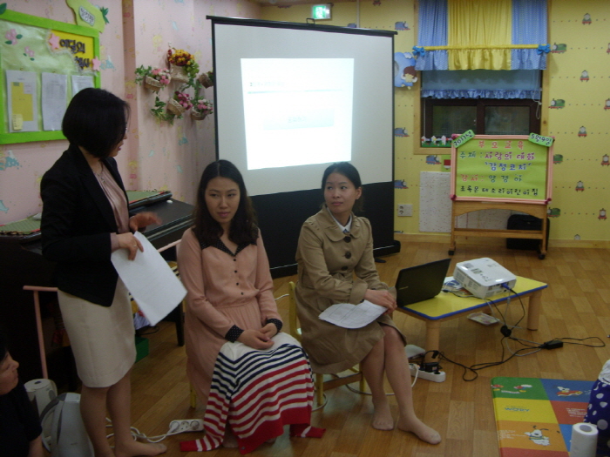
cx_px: 305
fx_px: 670
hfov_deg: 49.0
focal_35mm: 38
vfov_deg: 37.7
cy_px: 228
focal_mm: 6.3
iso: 100
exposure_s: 1/30
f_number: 2.8
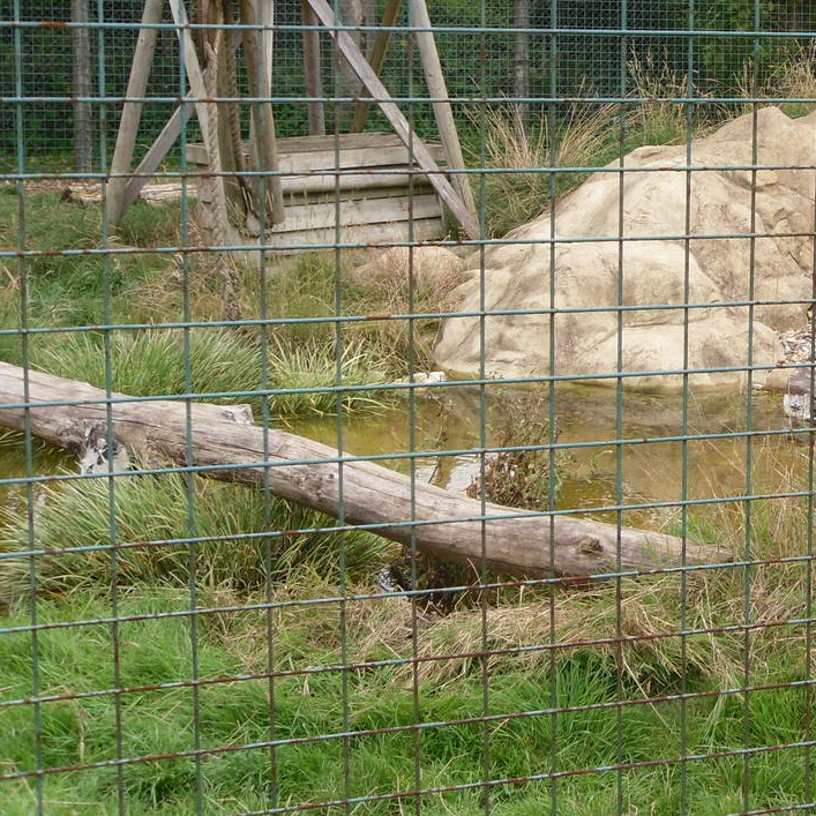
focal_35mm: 70
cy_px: 249
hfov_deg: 23.3
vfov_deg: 24.5
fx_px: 1867
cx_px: 873
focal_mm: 6.3
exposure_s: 1/197
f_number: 3.5
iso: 80
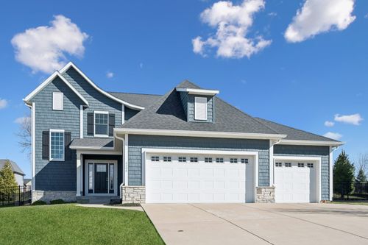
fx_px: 307
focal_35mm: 30
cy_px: 122
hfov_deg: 61.9
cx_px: 184
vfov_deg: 43.6
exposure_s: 1/1000
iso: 320
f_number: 9
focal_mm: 30
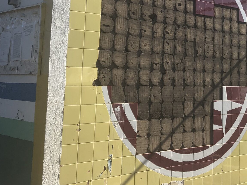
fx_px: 442
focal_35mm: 62
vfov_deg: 23.0
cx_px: 178
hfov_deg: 30.8
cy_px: 14
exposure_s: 1/1799
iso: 20
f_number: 1.8
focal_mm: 4
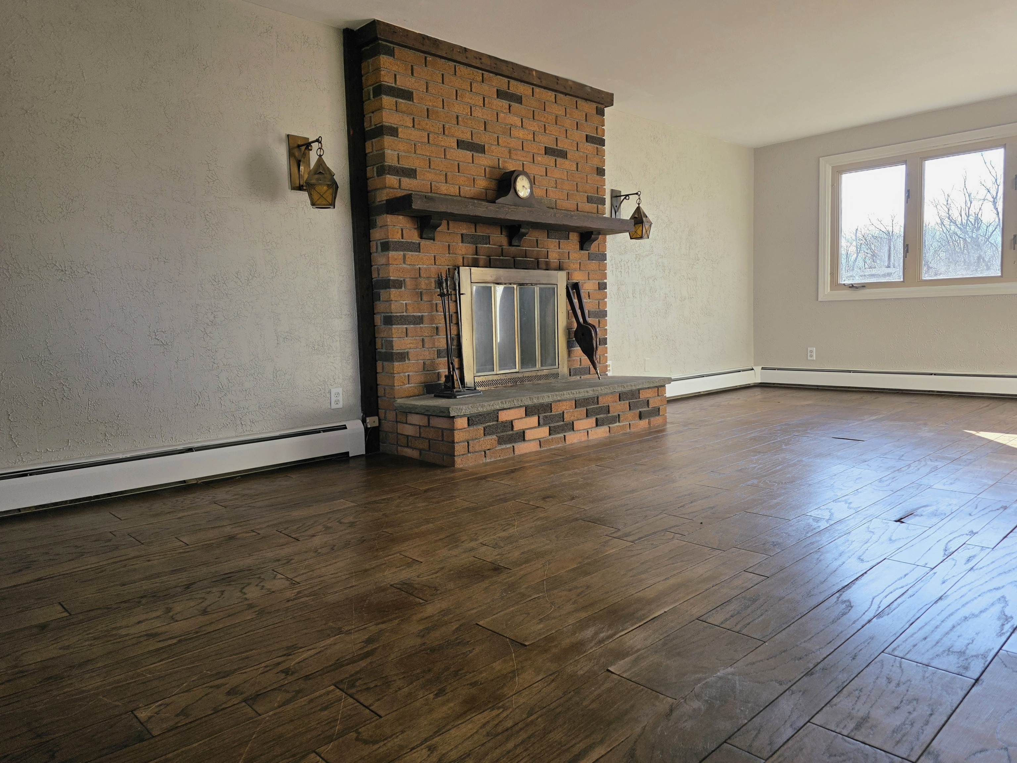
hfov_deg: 73.9
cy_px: 382
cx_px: 508
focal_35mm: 23
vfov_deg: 58.9
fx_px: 676
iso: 40
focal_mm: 6.3
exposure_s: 1/182
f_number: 1.7
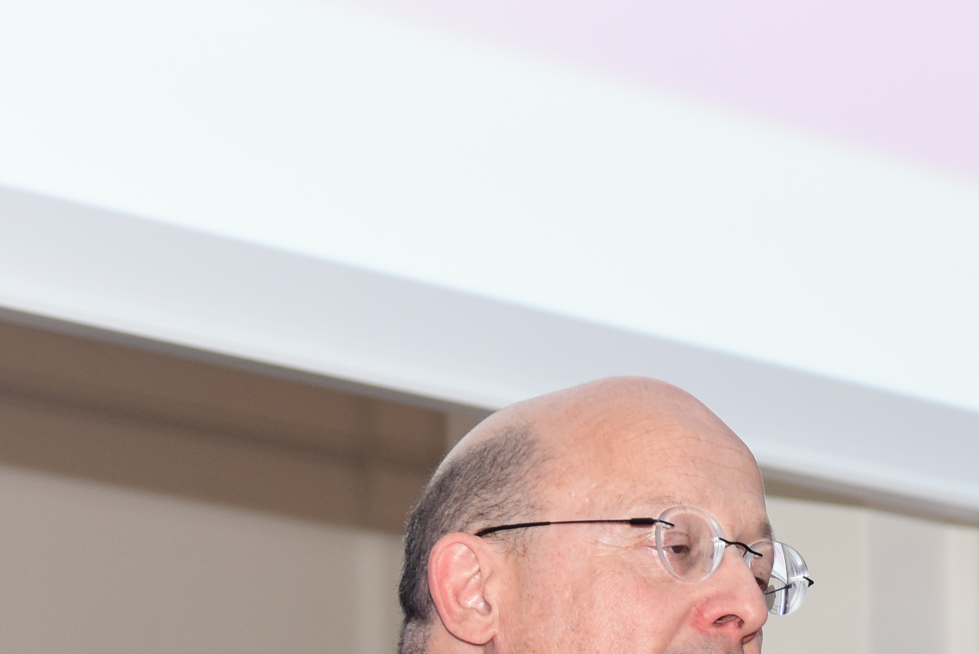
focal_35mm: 212
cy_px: 953
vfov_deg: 6.4
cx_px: 845
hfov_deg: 9.7
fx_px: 5768
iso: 500
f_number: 4.5
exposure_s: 1/60
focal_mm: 56
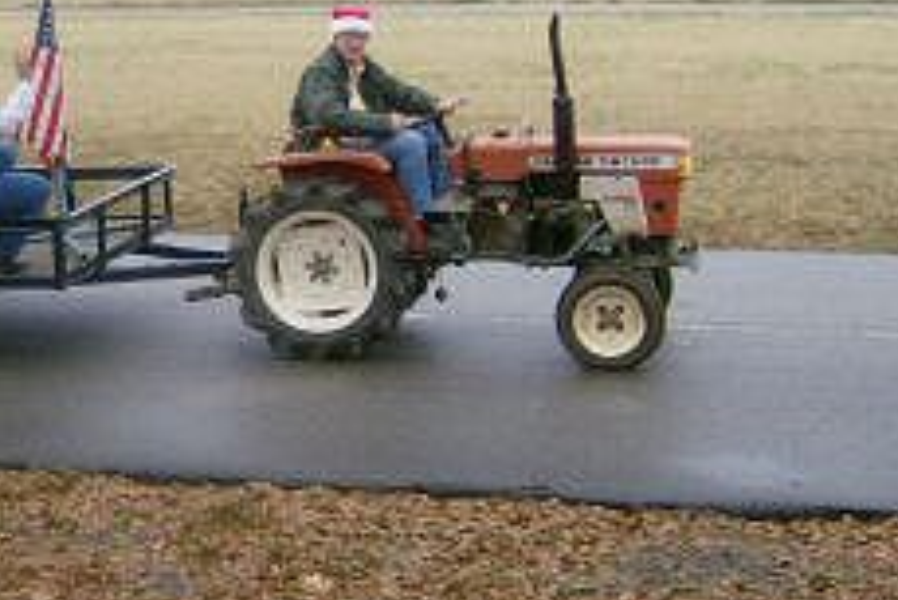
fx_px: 1847
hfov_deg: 26.5
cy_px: 200
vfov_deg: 18.4
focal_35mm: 74
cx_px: 118
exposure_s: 1/103
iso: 100
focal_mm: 6
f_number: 2.8
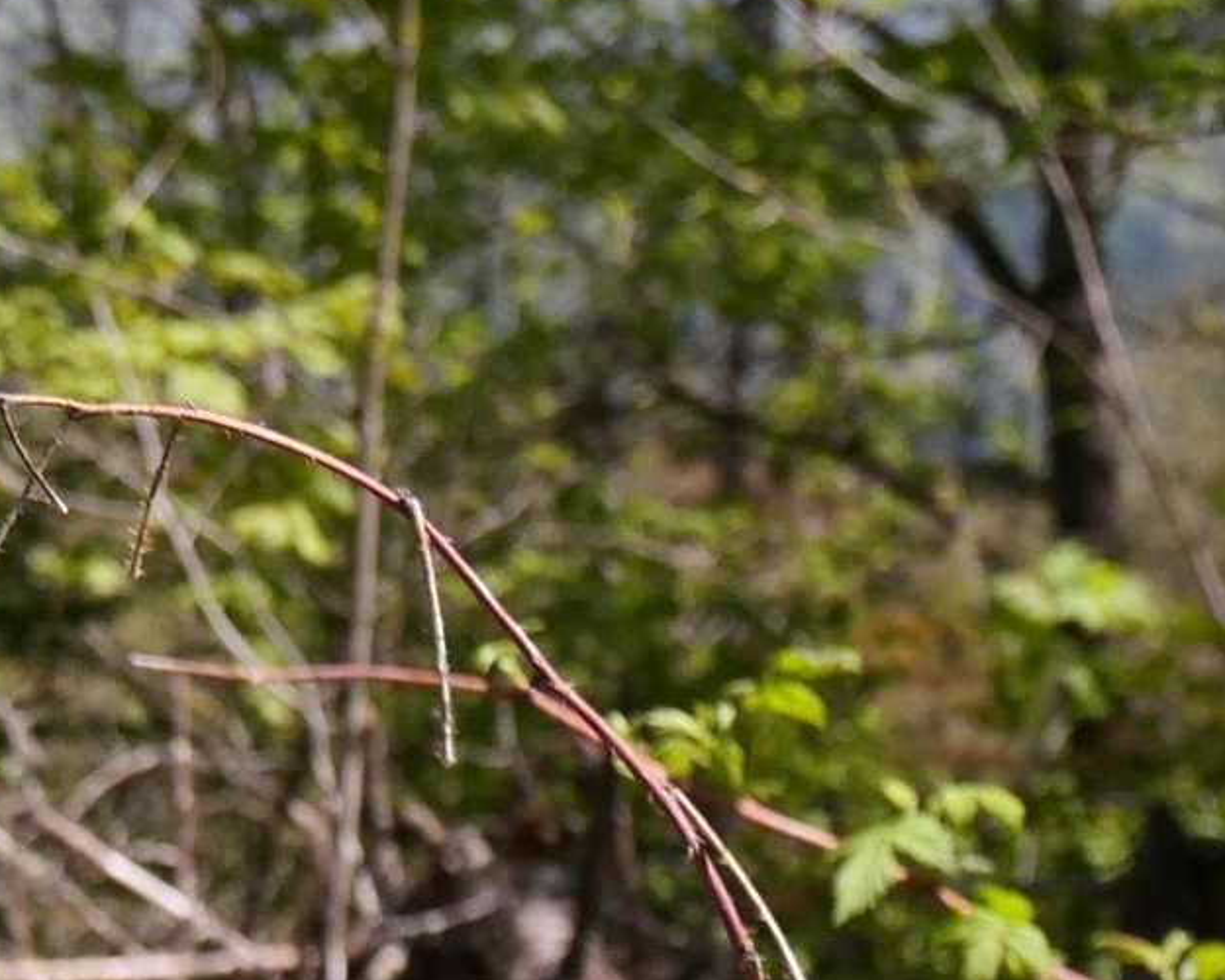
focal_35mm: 144
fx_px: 5221
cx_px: -1280
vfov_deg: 10.1
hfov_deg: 11.9
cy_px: 1742
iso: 400
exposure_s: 1/1000
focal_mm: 15
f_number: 5
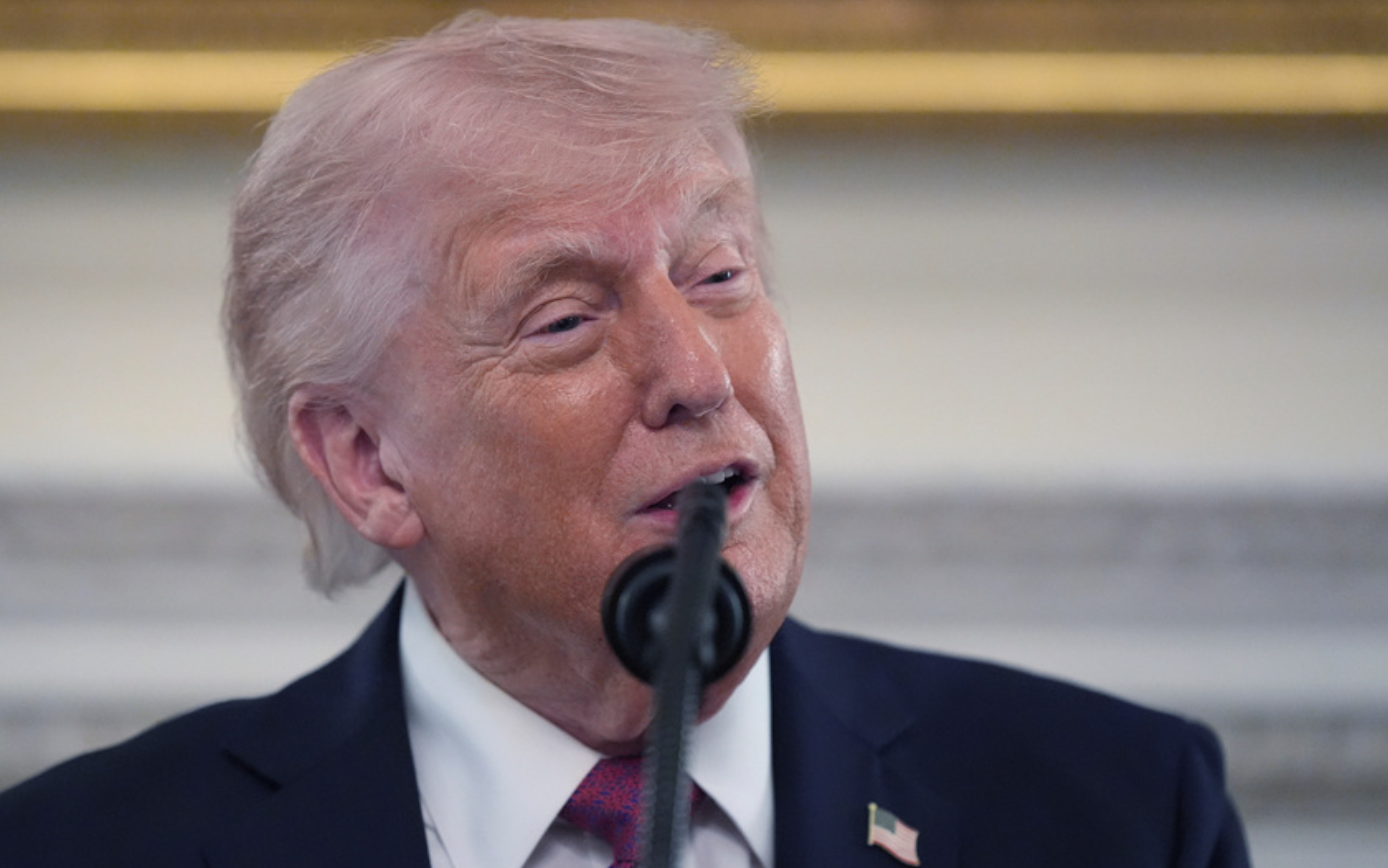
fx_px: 18766
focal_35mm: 496
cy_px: 384
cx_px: 568
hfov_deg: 4.2
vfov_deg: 2.6
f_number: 2.8
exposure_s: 1/320
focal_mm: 400
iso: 5000
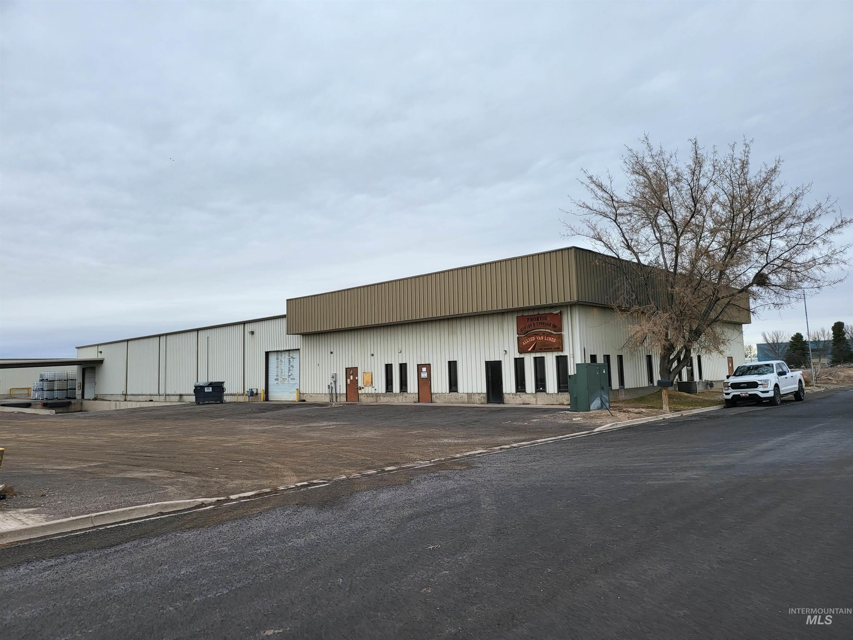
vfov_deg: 56.8
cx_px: 426
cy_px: 320
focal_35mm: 24
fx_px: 591
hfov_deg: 71.6
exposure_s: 1/790
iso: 40
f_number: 1.8
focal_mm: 5
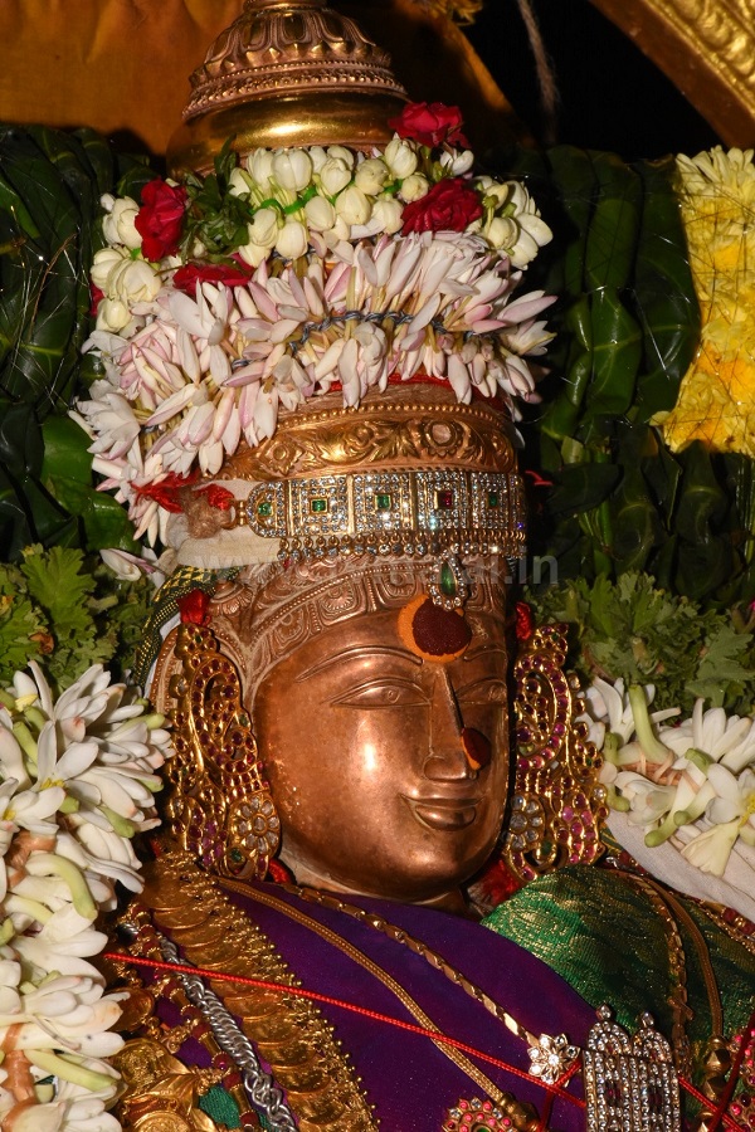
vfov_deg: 11.2
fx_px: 5756
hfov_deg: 7.5
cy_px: 566
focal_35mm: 183
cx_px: 378
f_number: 22
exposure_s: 1/125
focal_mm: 122
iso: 1600
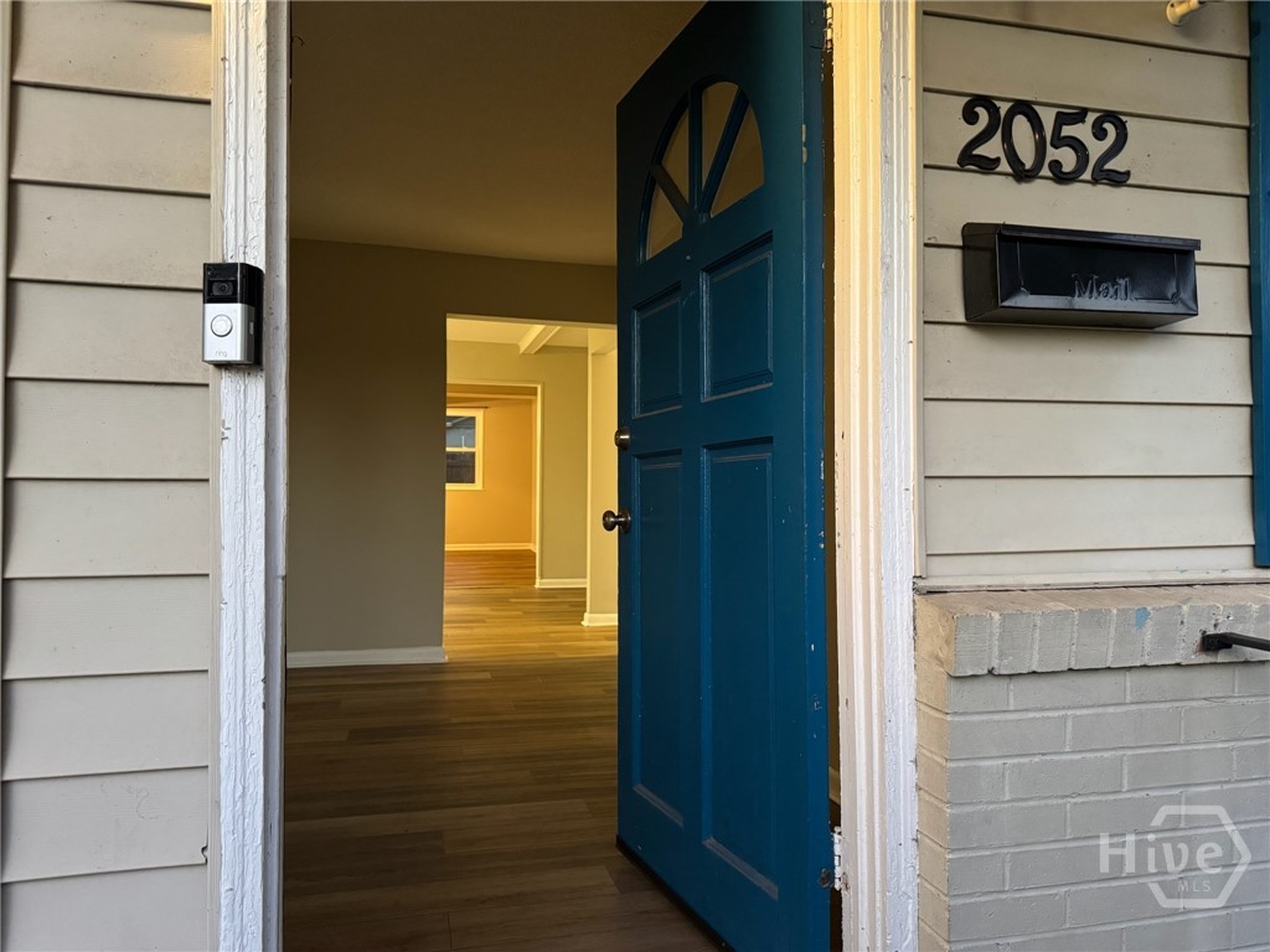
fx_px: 881
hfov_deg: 71.6
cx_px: 635
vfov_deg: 56.8
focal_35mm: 24
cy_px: 476
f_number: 1.78
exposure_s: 1/40
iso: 640
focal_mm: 6.76
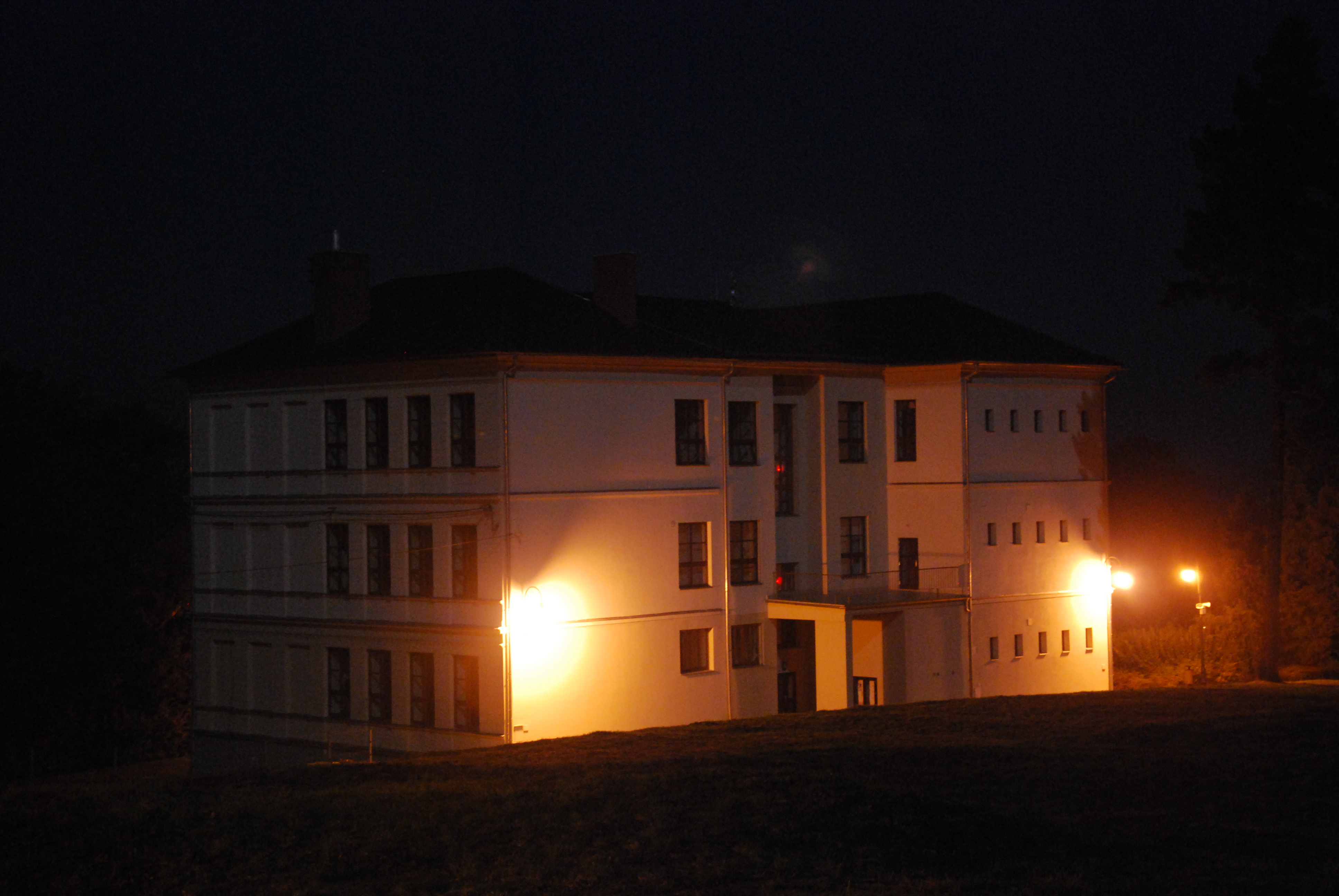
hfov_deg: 31.9
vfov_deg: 21.6
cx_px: 670
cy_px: 448
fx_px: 2346
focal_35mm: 63
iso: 1600
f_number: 5
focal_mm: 42
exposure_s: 1.3
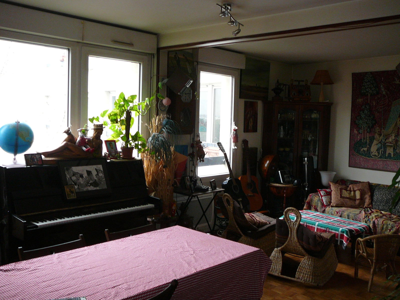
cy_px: 150
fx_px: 404
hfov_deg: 52.6
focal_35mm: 35
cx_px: 200
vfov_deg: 40.7
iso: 125
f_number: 2.8
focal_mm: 5.2
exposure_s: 1/30
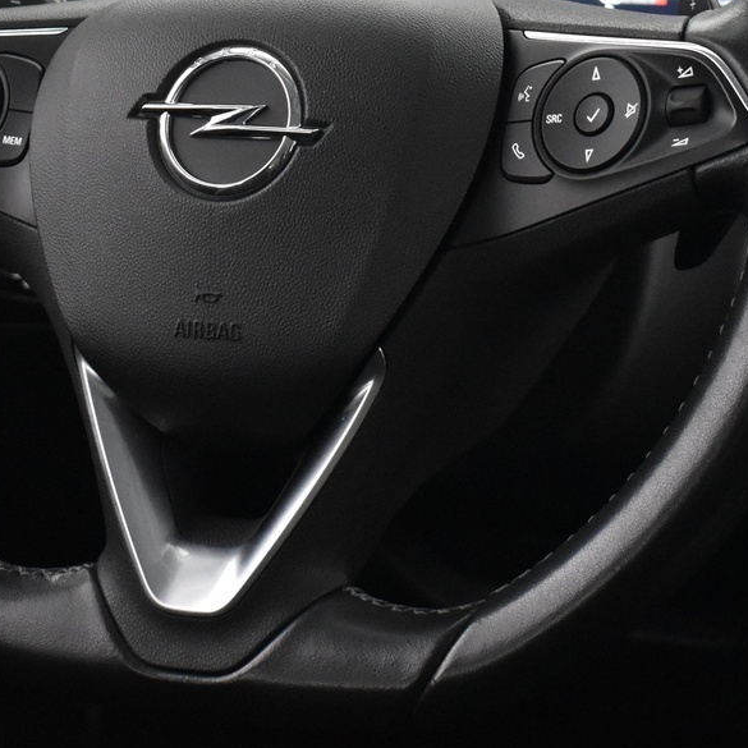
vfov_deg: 15.3
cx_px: 244
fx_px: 2763
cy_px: 115
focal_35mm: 113
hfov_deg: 15.4
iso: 3200
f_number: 4.5
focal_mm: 32
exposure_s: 1/30
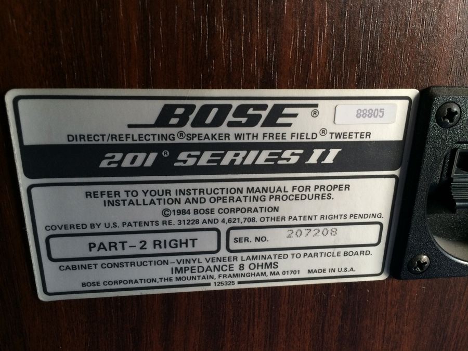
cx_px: 234
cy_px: 176
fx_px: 406
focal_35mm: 30
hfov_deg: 60.0
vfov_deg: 46.8
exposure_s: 1/30
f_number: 2.2
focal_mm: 4.12
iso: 50
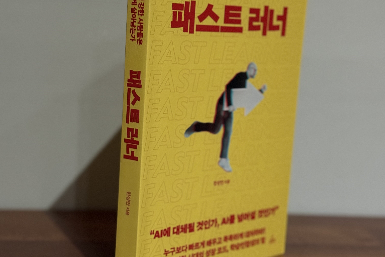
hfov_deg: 30.1
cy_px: 100
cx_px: 193
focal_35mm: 67
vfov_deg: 20.3
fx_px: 717
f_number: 1.78
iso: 800
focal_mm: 6.76
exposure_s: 1/23
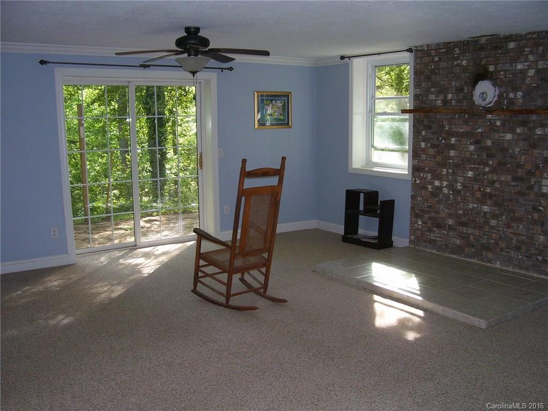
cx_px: 274
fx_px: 538
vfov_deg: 41.8
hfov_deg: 54.0
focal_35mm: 34
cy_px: 206
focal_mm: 5.6
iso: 80
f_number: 2.7
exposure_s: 1/60
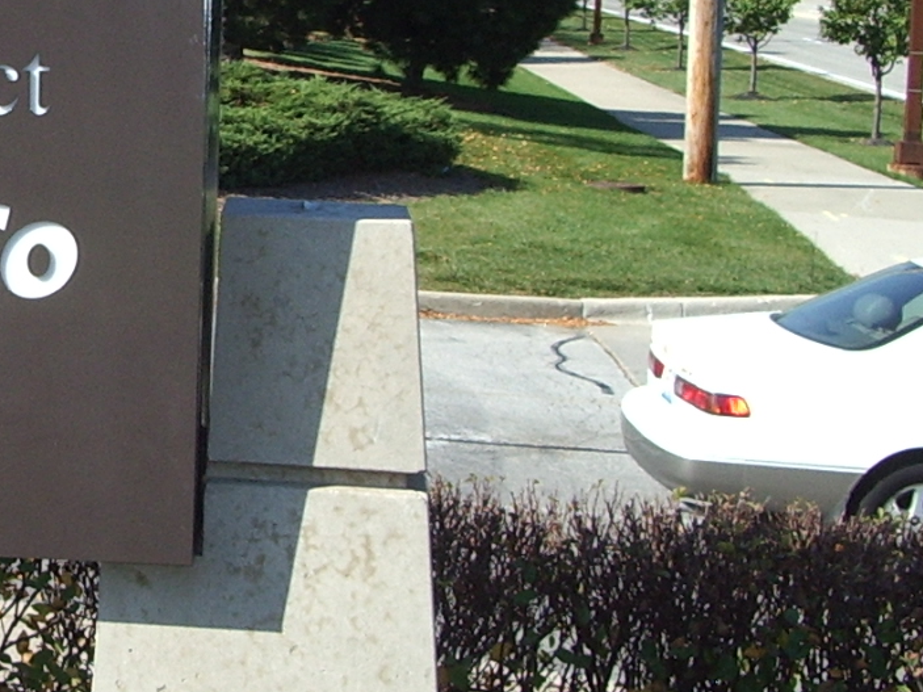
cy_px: 260
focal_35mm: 102
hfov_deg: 18.3
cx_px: -179
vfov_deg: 14.5
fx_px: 2719
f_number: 4.3
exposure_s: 1/400
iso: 100
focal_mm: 5.8
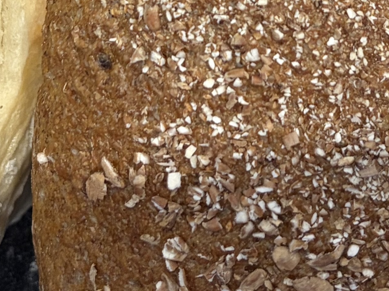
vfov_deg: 12.0
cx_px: 176
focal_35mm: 117
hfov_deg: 16.8
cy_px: -156
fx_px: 1315
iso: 125
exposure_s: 1/49
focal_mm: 5.96
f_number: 1.6
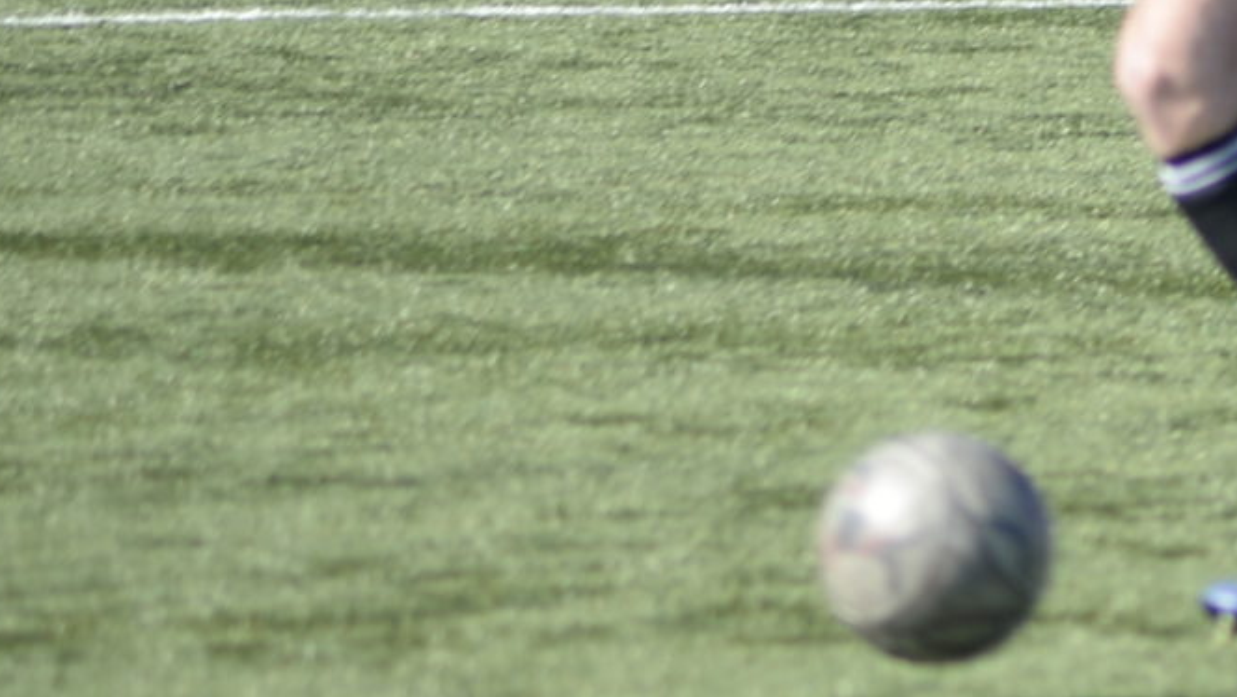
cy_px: -236
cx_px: 2001
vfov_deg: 1.6
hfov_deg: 2.9
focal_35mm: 746
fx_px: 24477
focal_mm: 185
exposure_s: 1/640
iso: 180
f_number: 4.5
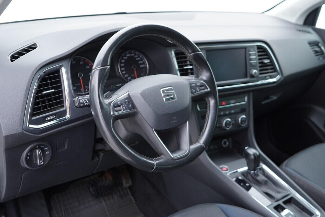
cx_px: 162
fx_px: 325
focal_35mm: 36
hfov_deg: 53.1
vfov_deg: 36.9
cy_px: 108
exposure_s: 1/40
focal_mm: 24
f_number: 2.8
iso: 250
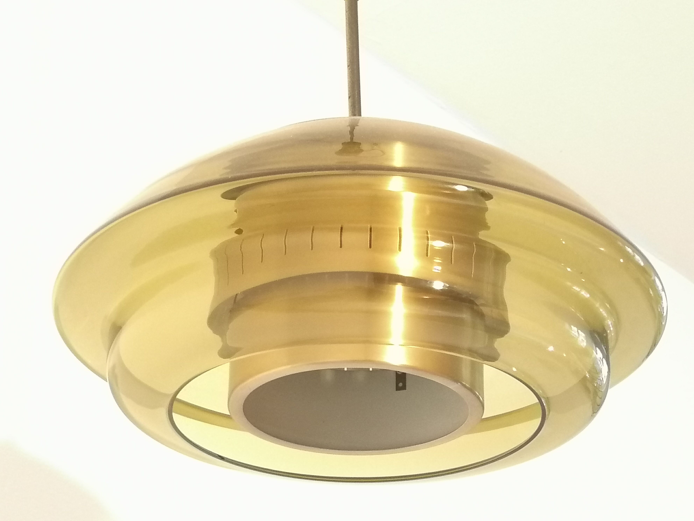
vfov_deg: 18.7
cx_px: 347
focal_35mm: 79
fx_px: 1584
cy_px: 260
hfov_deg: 24.7
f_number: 2.2
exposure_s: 1/100
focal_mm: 3.95
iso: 1000
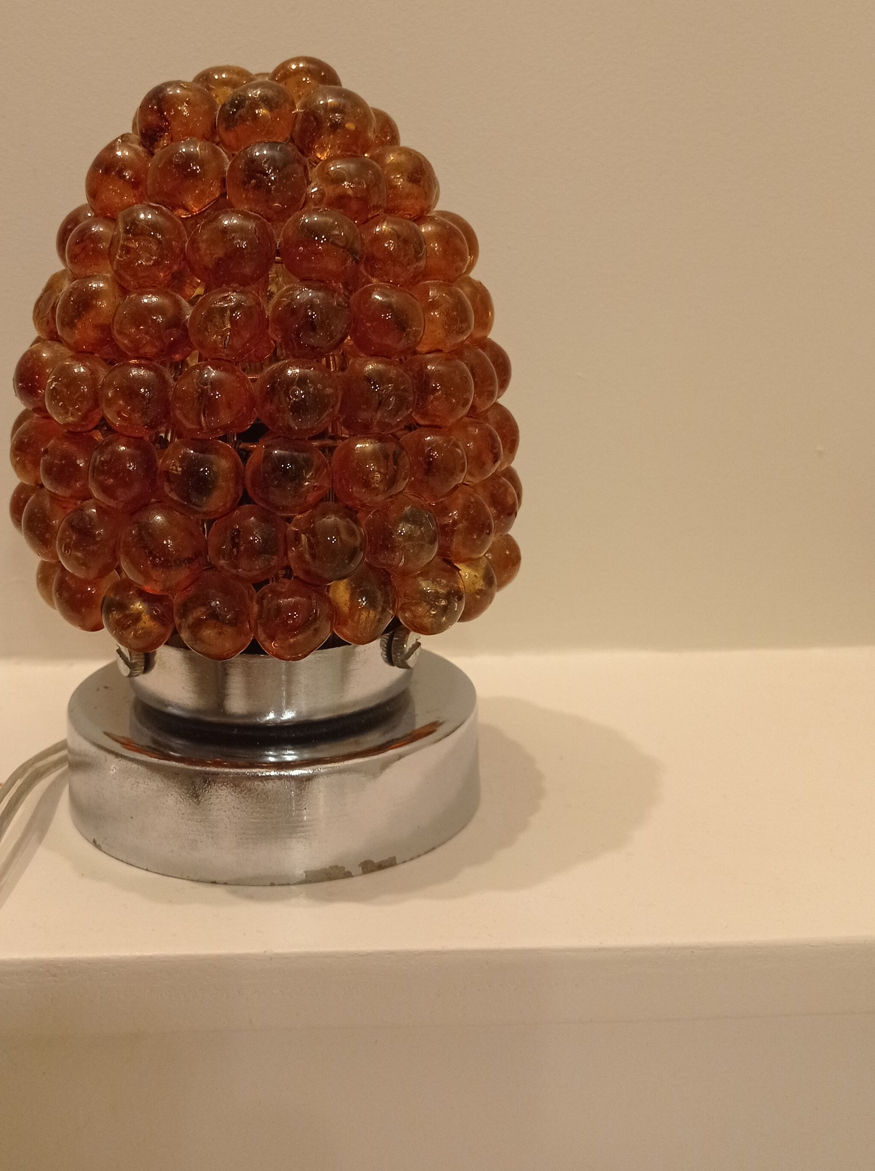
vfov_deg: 45.1
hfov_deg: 34.8
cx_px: 294
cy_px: 382
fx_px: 1384
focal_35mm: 41
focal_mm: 4.74
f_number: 1.79
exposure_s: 1/33.3
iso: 189
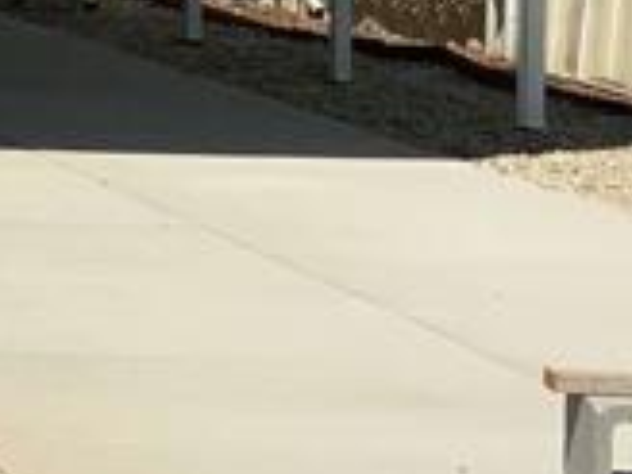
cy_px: -85
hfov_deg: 9.9
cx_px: -755
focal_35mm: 181
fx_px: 3305
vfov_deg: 8.1
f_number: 1.8
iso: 20
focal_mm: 3
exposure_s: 1/3534
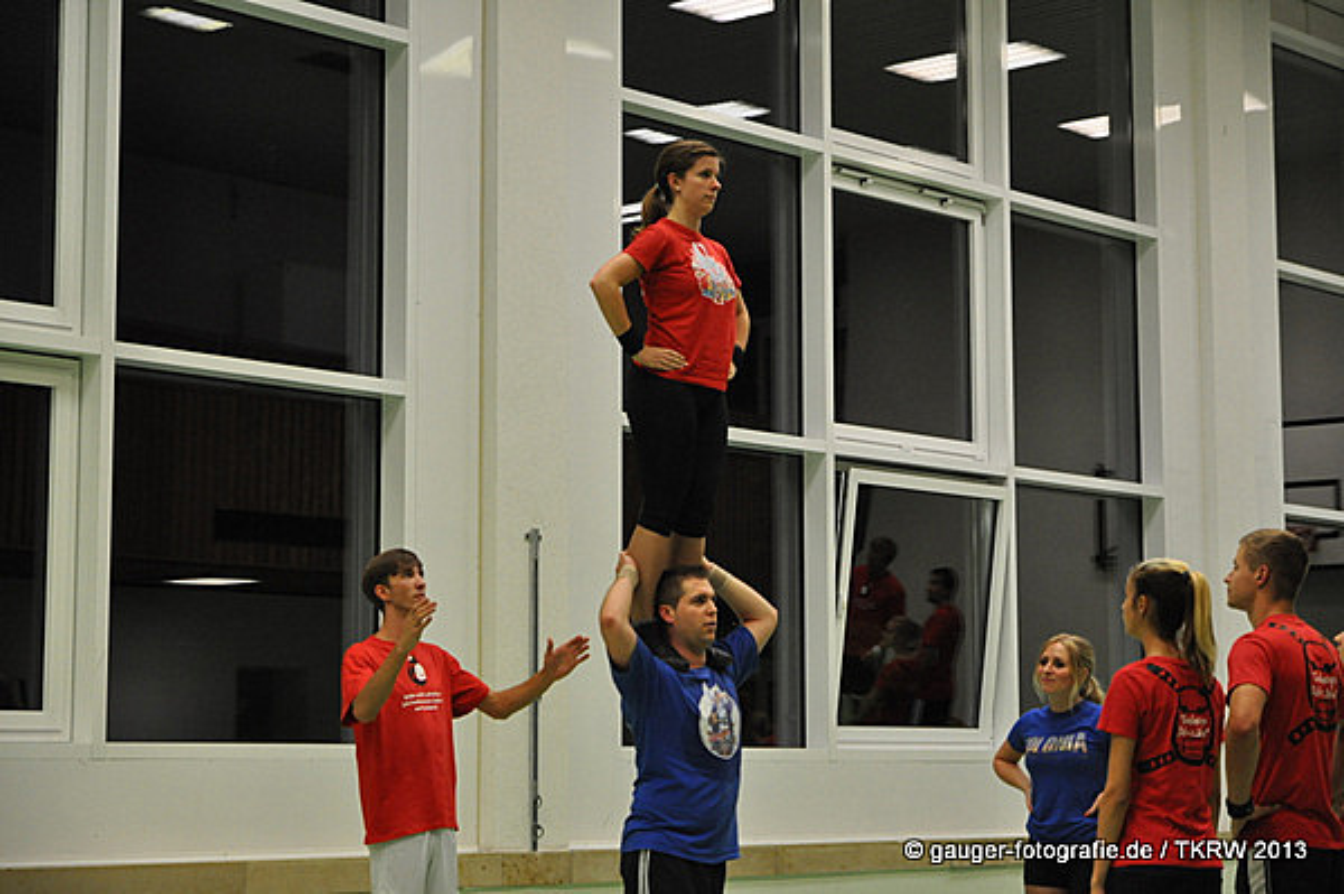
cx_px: 672
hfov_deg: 27.0
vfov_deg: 18.2
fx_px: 2798
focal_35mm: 75
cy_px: 447
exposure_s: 1/200
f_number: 2.8
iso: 1250
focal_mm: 50
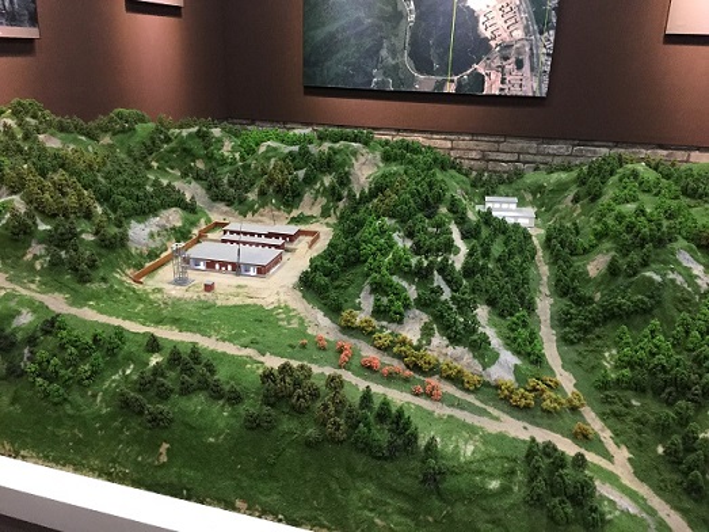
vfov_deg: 48.2
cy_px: 266
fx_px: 594
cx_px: 354
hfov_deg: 61.7
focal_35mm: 29
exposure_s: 1/4
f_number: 2.2
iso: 100
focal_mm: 4.15
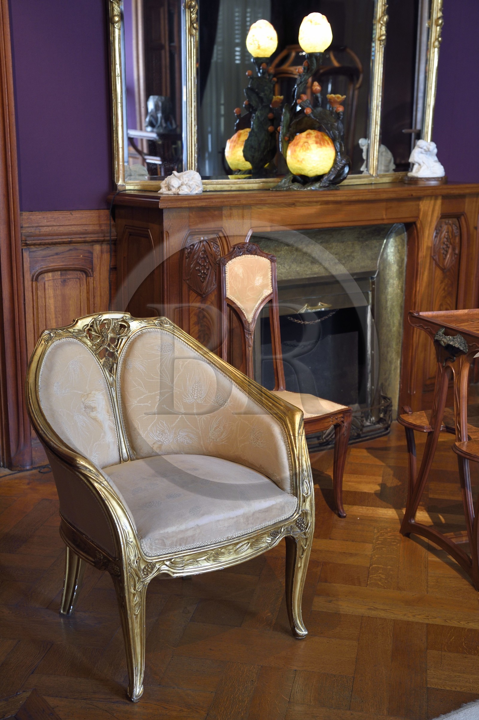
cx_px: 240
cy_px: 360
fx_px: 999
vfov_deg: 39.6
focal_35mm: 50
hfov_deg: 27.0
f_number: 5.6
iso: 800
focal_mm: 50
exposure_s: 1/20
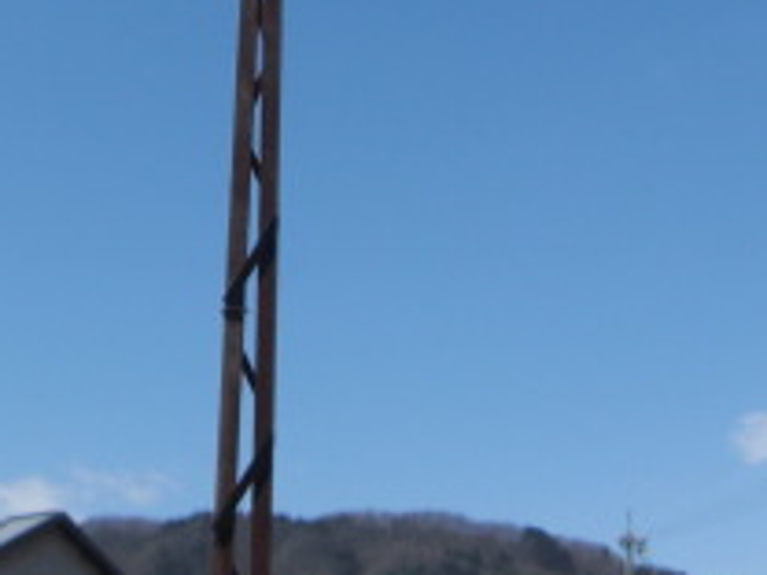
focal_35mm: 86
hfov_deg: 22.6
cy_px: 158
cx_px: 243
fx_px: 1906
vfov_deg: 17.1
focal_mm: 4.9
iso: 50
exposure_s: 1/200
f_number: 7
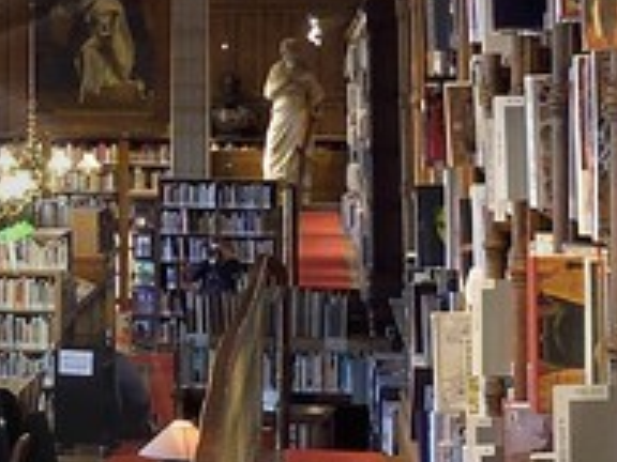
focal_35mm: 192
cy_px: 67
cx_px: -575
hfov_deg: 9.7
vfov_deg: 7.7
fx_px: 3422
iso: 800
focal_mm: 24
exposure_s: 1/15
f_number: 9
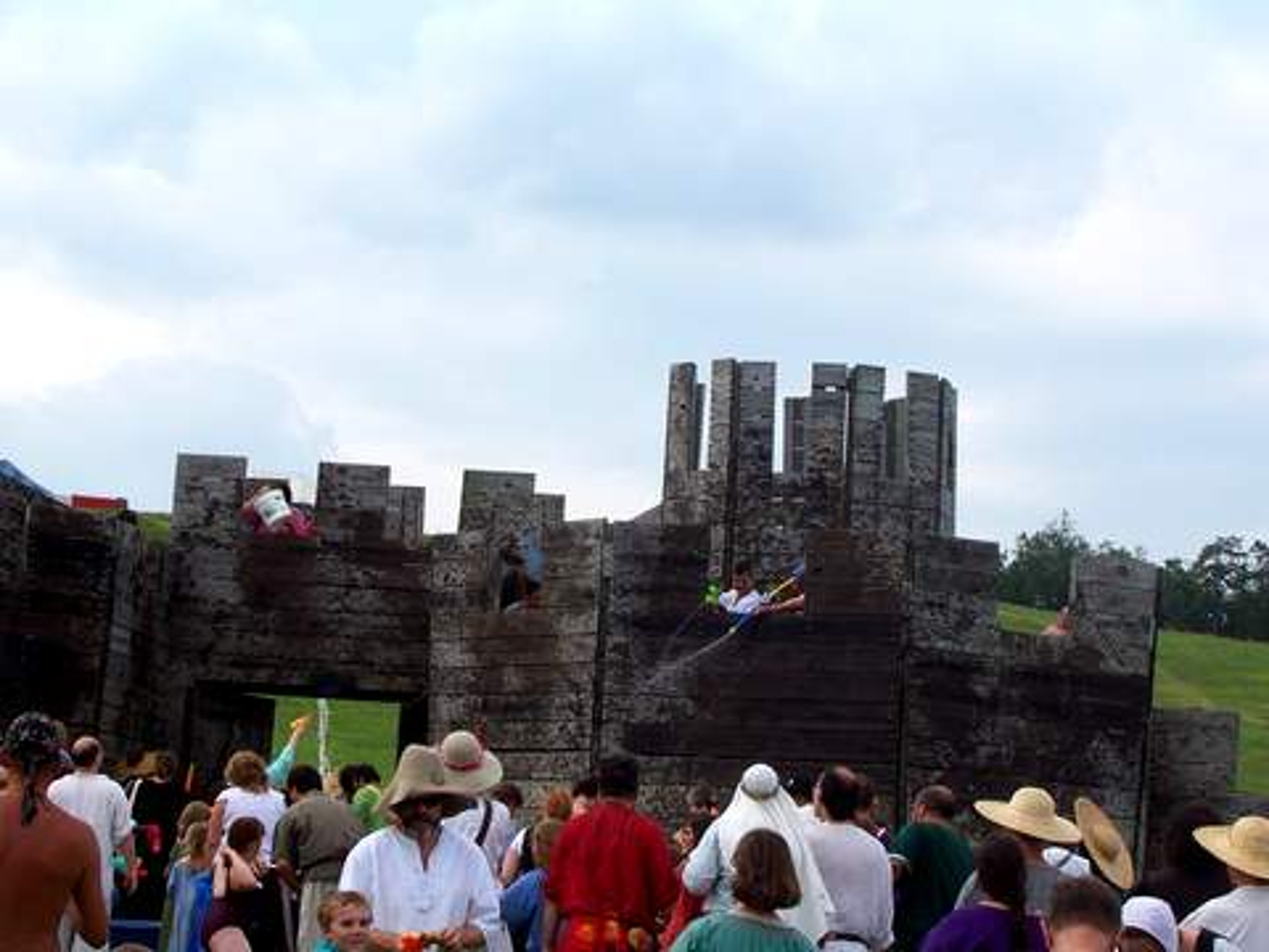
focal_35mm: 102
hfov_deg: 19.3
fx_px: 3739
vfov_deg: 14.5
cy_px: 476
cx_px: 634
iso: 80
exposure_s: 1/350
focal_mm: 17.5
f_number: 5.6
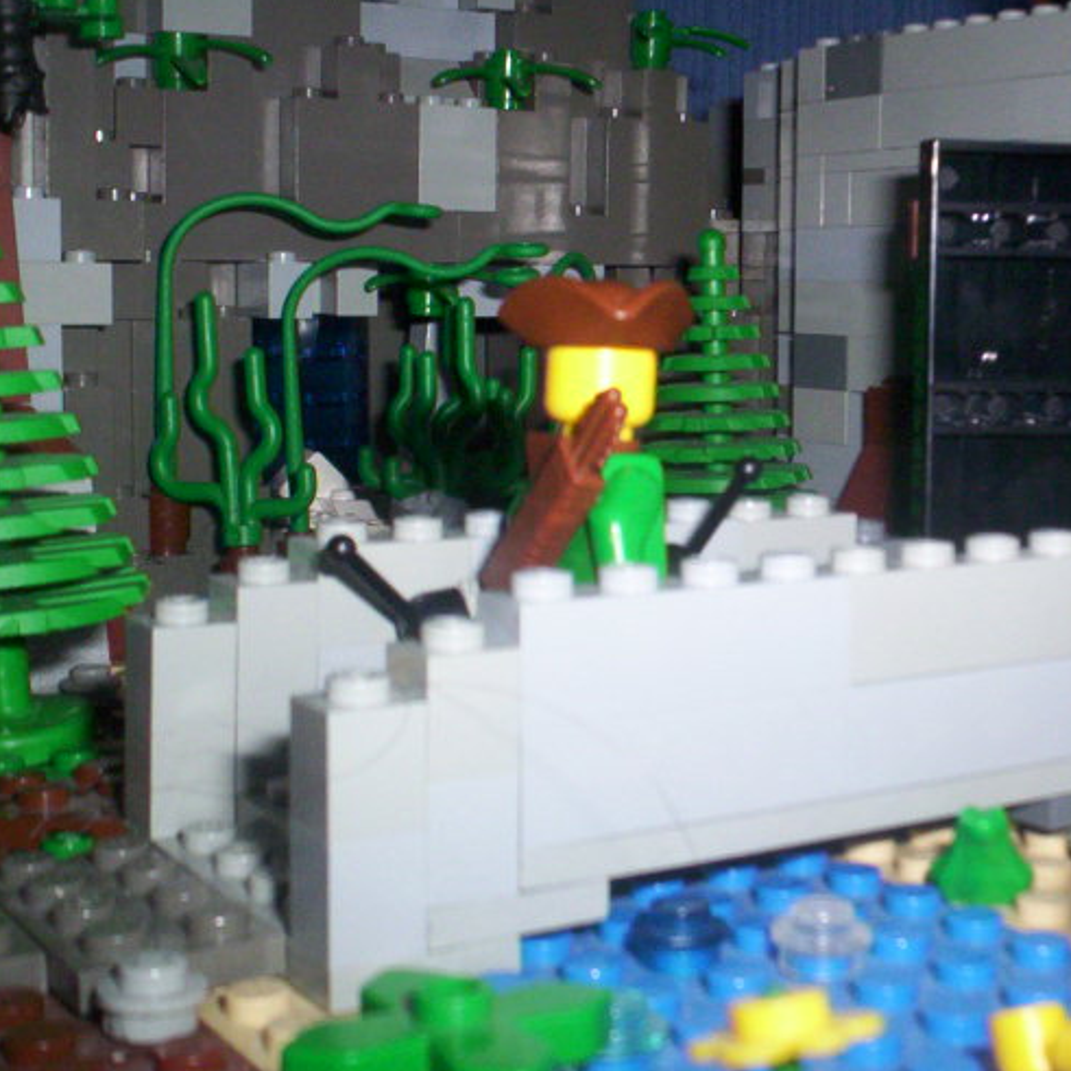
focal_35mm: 56
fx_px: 1960
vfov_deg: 30.5
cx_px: 761
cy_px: 471
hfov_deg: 30.2
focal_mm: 4.99
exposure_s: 1/60
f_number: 4.5
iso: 140
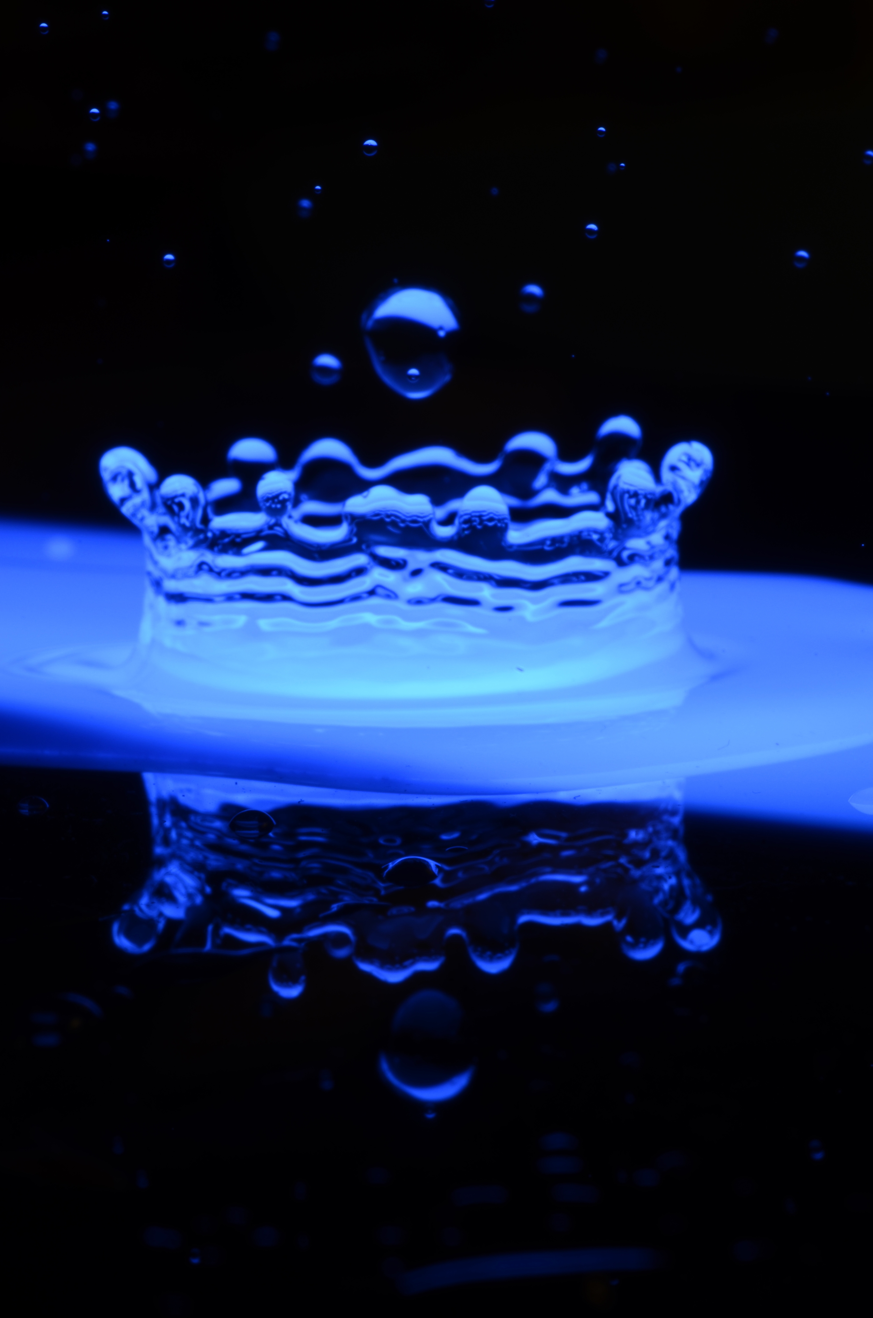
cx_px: 436
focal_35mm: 210
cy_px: 659
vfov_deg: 9.8
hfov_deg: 6.5
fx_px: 7673
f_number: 40
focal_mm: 140
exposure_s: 1/1.6
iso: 100
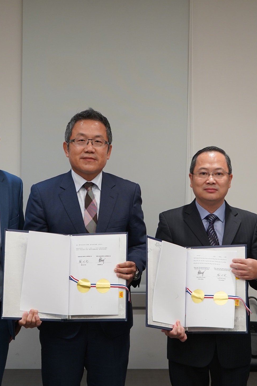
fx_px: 728
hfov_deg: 20.0
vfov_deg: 29.7
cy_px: 193
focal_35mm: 68
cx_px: 128
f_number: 4.5
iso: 800
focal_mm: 45
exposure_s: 1/160
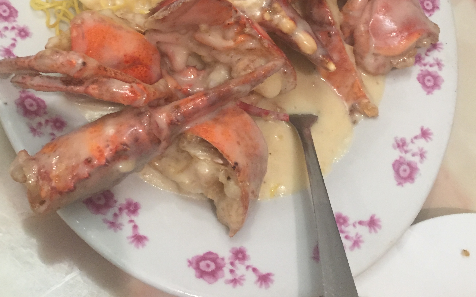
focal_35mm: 45
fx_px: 584
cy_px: 9
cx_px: 233
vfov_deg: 27.2
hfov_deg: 44.4
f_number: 2.2
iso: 160
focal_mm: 4.15
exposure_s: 1/30
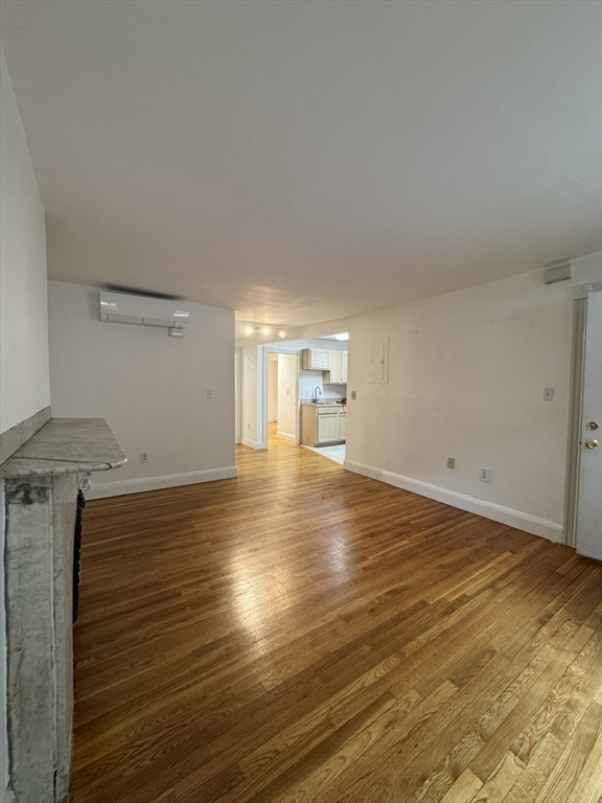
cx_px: 301
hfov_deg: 85.7
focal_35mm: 14
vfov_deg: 102.1
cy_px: 402
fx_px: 325
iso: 250
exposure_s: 1/60
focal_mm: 2.22
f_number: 2.2
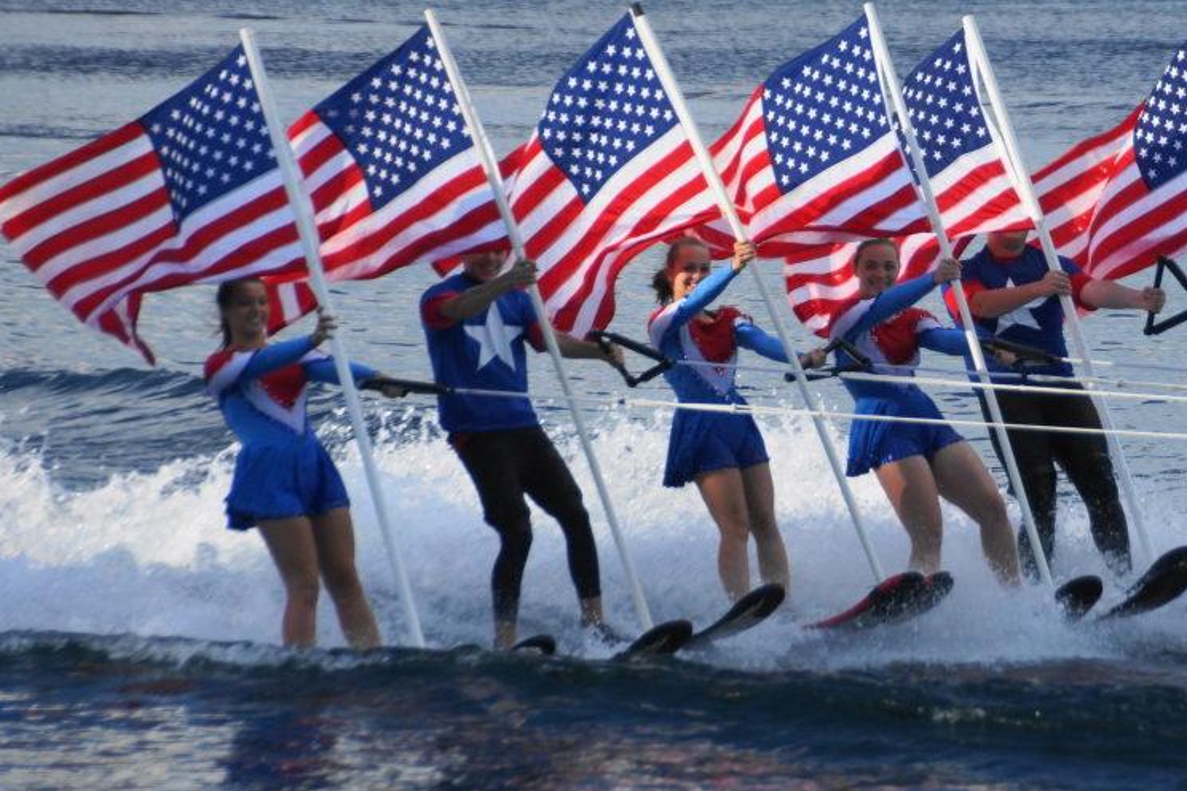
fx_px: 10048
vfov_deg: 4.5
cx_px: 830
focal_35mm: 305
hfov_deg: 6.8
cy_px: 338
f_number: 5.6
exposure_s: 1/250
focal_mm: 135
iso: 250
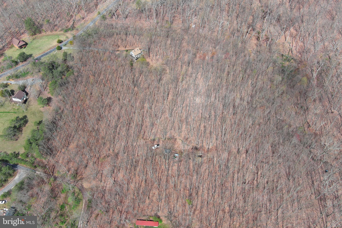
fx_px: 275
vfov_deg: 45.0
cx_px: 171
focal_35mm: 29
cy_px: 114
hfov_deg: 63.7
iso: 100
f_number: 2.8
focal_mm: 10.57
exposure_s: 1/829
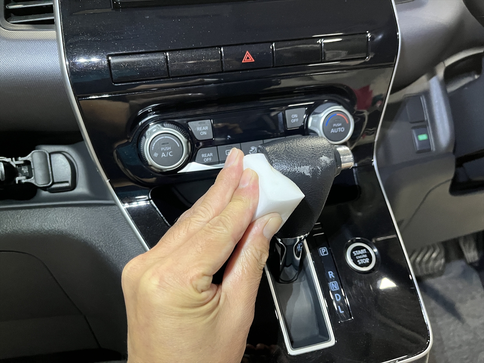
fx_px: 364
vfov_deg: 53.1
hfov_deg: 67.3
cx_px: 242
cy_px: 182
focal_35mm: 26
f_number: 1.6
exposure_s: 1/59
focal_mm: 5.1
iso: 500
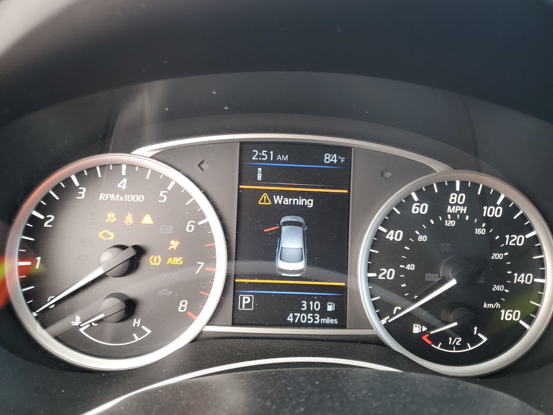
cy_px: 208
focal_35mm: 26
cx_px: 276
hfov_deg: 67.3
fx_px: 415
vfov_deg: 53.1
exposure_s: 1/60.2
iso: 58
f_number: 1.5
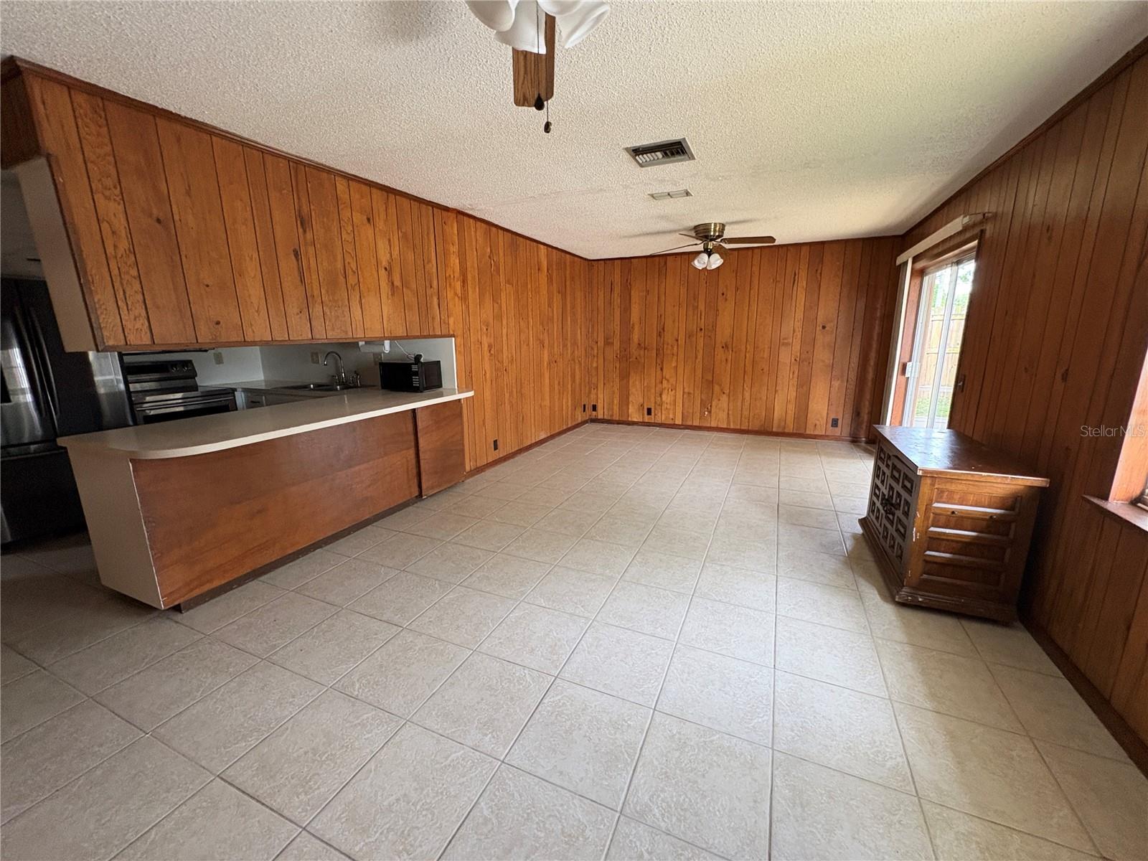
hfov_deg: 102.1
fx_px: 464
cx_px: 574
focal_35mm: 14
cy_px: 430
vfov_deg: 85.7
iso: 400
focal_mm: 2.22
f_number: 2.2
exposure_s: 1/60
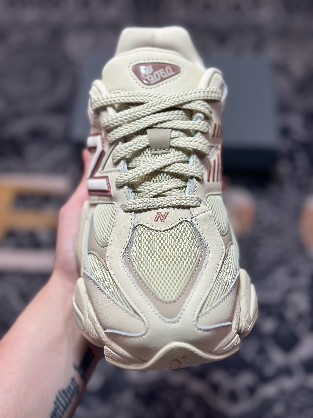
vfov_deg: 39.7
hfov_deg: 30.3
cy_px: 209
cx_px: 156
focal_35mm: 48
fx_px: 579
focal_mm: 6.86
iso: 80
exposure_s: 1/785
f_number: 1.78
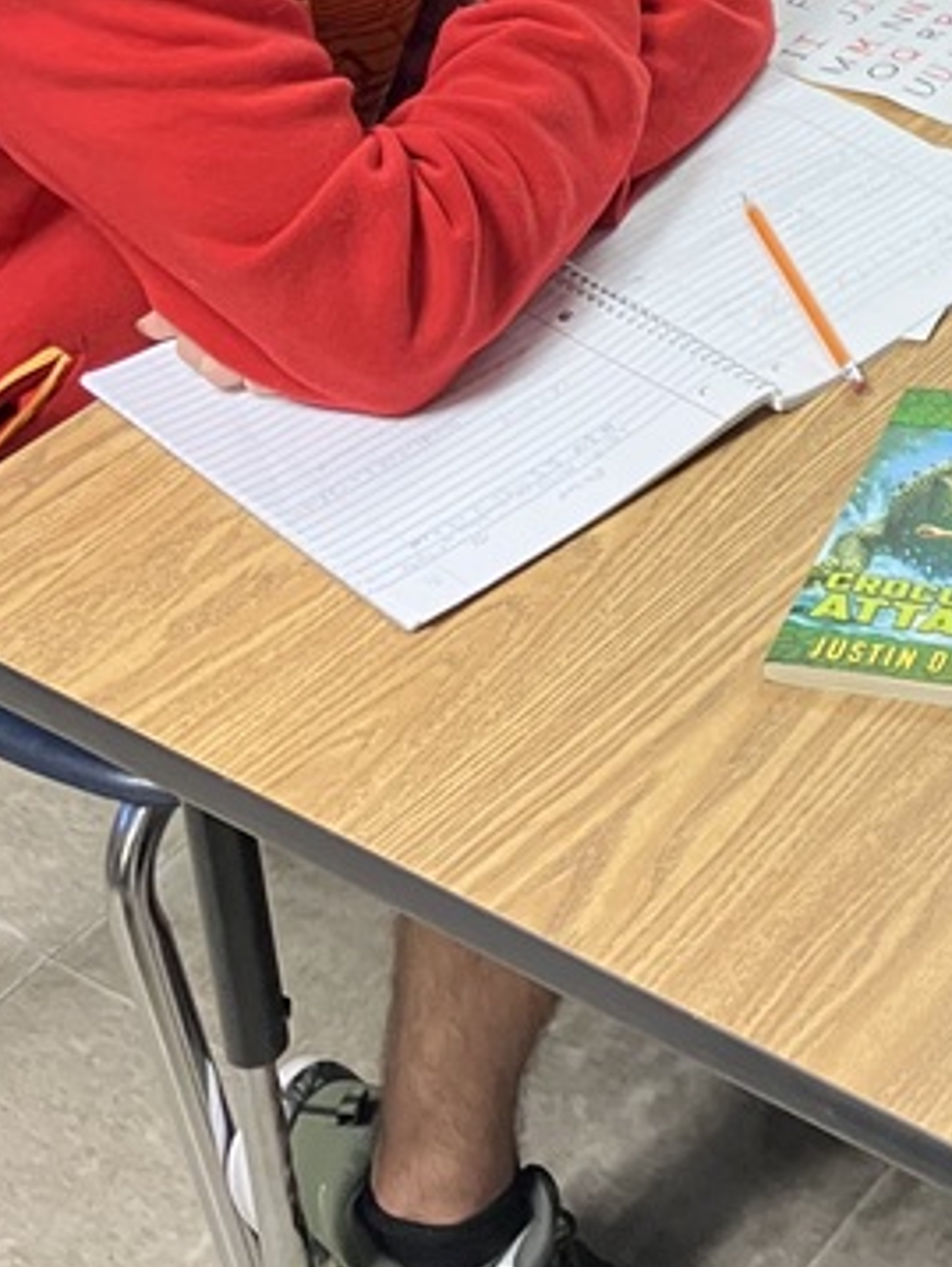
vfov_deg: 23.5
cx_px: 1309
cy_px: 42
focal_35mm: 80
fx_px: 2930
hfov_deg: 17.1
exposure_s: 1/60
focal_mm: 3.99
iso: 125
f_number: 1.8
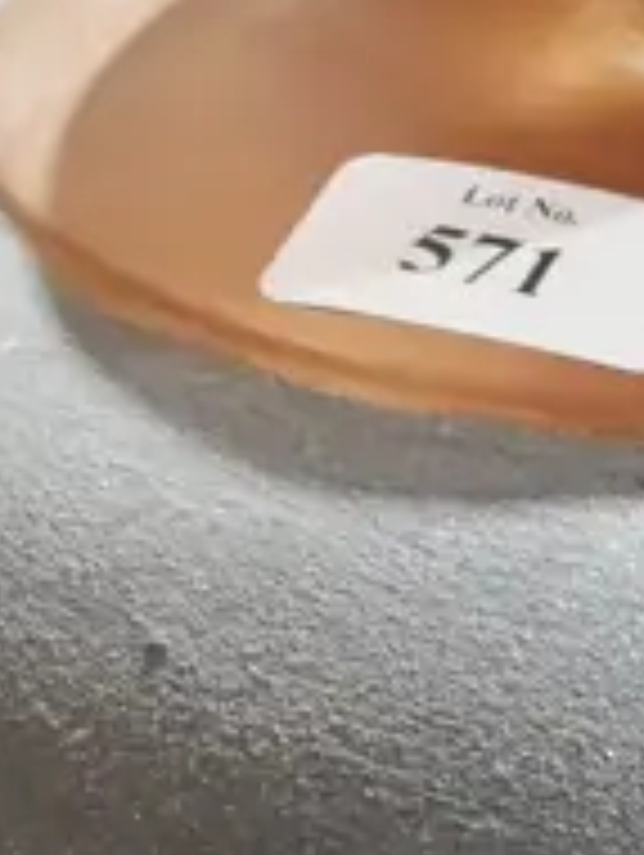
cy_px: 1575
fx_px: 6138
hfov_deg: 6.0
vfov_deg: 7.7
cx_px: 475
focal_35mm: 248
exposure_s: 1/50
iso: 3200
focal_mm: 23
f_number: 5.1
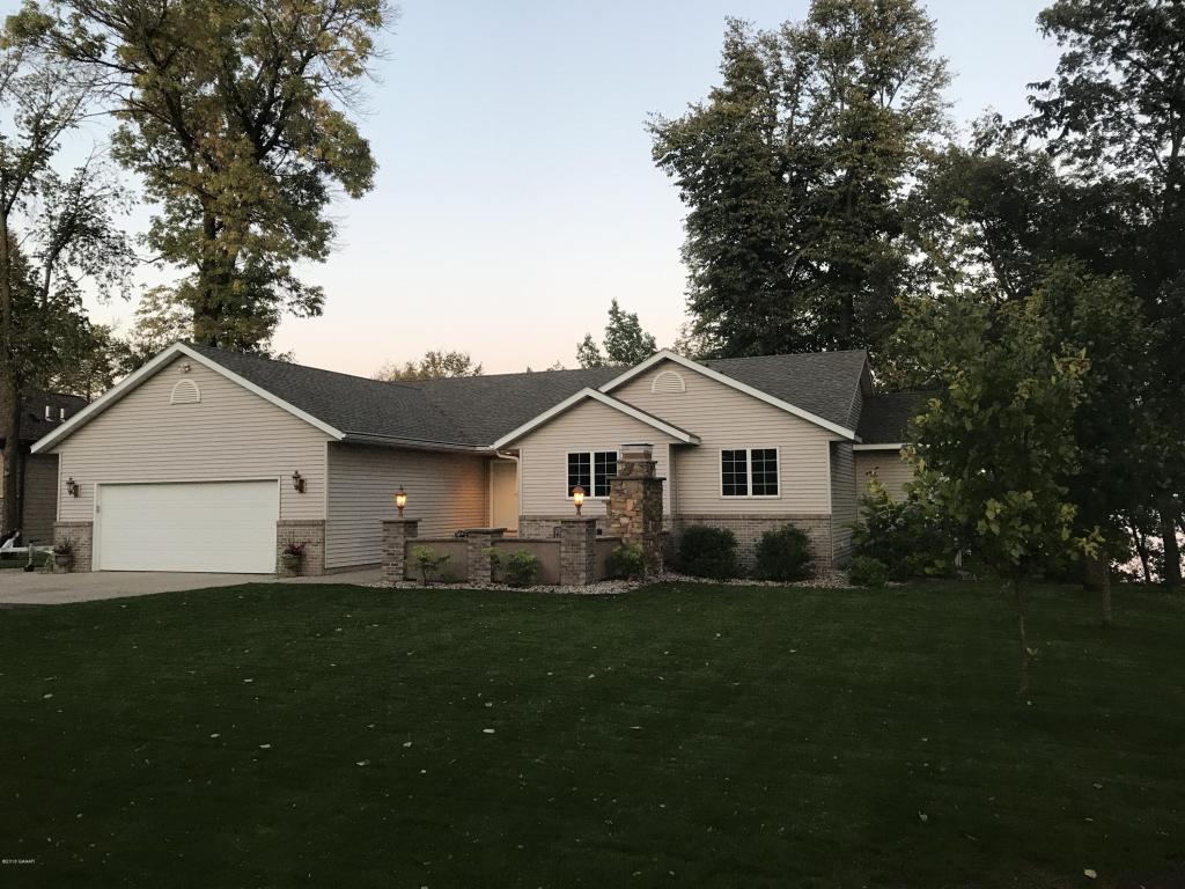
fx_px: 959
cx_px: 592
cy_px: 444
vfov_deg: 49.7
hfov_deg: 63.4
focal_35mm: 28
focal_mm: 3.99
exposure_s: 1/30
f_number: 1.8
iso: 25
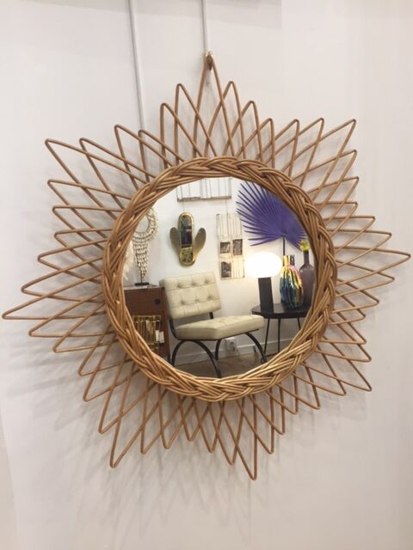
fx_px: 461
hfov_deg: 48.2
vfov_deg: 61.7
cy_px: 275
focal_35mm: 29
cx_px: 206
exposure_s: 1/33
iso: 100
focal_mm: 4.15
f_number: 2.2
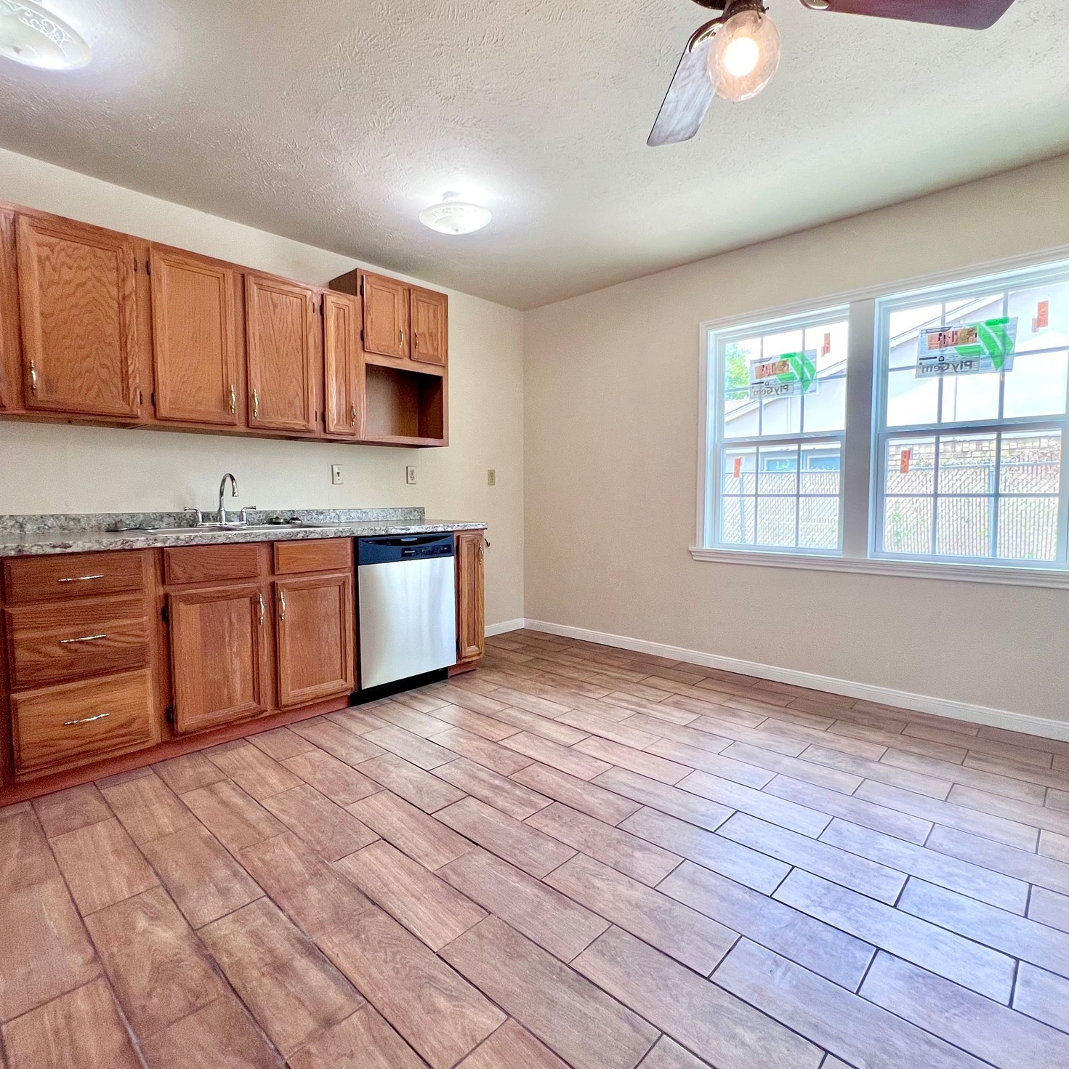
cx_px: 546
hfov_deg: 87.4
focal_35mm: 16
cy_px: 534
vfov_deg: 87.4
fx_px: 559
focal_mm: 1.57
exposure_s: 1/120
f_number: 1.8
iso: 80
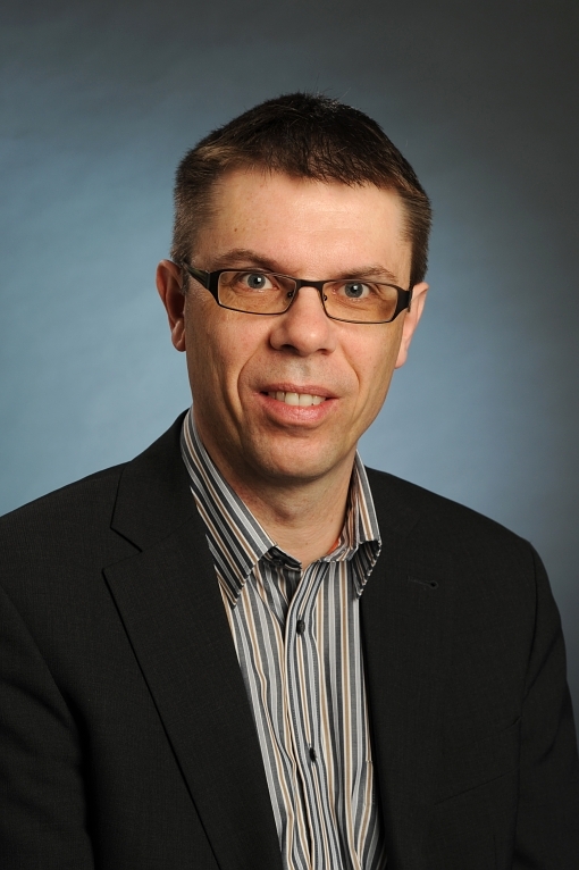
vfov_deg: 26.0
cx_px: 290
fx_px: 1883
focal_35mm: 78
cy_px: 435
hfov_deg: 17.5
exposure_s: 1/60
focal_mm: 78
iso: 200
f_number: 9
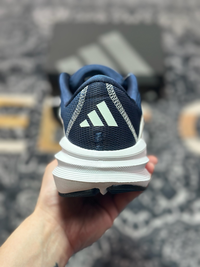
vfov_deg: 39.7
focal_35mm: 48
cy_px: 134
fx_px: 370
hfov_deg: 30.3
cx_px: 100
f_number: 1.78
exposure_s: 1/241
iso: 80
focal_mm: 6.86
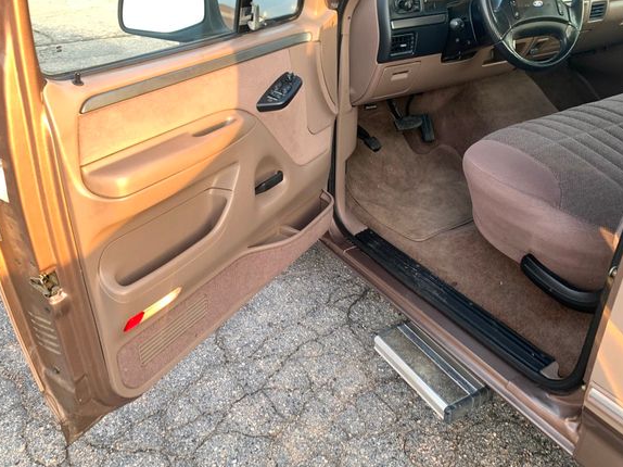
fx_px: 522
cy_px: 241
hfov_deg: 61.7
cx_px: 300
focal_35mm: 29
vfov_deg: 48.2
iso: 50
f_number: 1.8
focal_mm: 4.25
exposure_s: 1/121
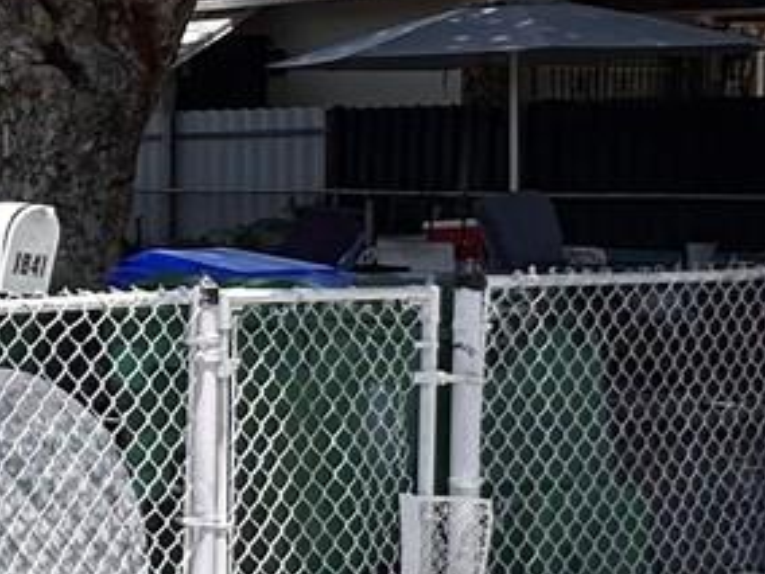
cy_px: 197
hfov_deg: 16.8
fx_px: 1746
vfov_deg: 18.6
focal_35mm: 79
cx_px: -851
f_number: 2.2
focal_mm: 2.22
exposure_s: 1/2681
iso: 50
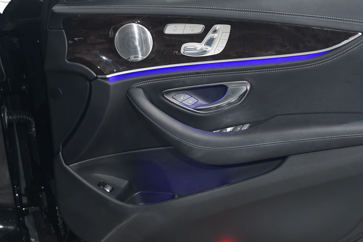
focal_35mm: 84
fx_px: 847
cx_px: 247
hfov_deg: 24.1
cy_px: 129
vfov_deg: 16.3
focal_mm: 61
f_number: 4
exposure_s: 1/40
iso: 4000
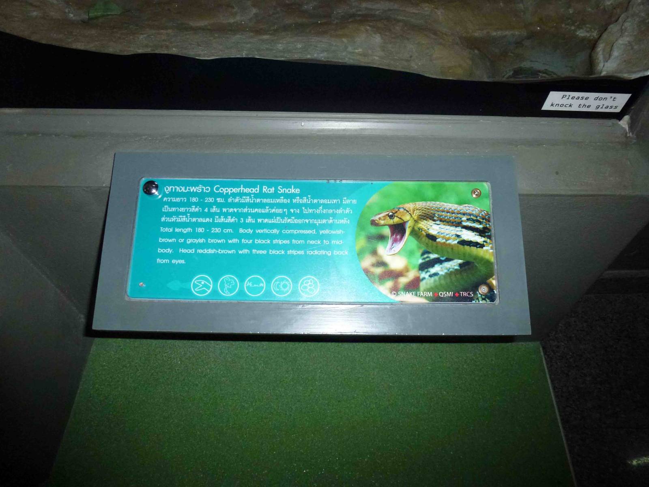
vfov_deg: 56.8
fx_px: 450
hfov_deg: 71.6
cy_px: 244
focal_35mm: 24
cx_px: 324
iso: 400
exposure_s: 1/60
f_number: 3.3
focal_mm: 4.3
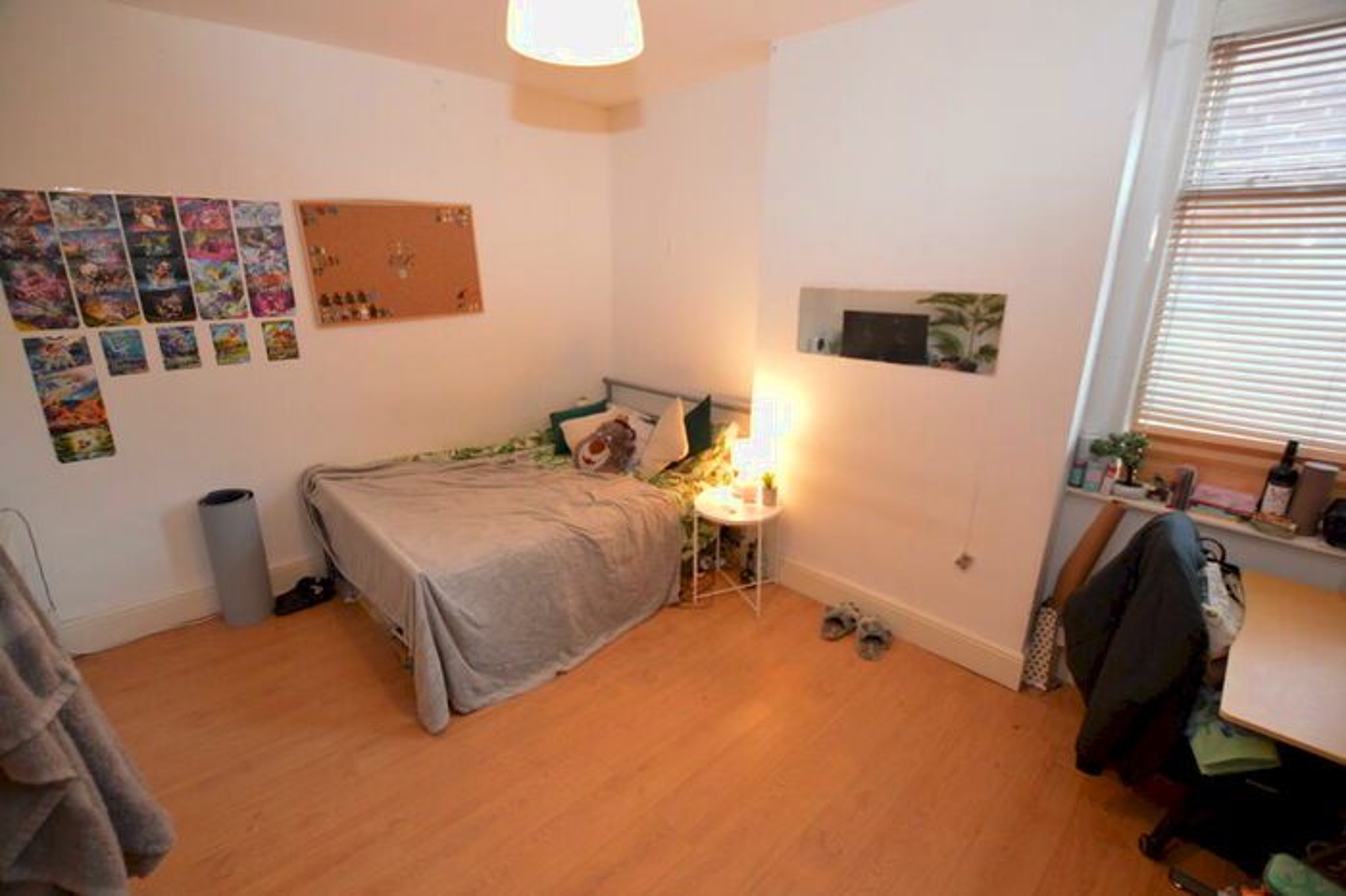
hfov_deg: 100.4
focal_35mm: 15
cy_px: 448
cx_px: 673
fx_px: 561
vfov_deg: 77.3
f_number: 3.5
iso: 1600
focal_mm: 10
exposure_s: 1/60
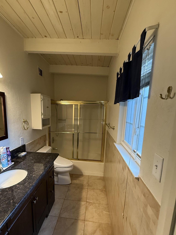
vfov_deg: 84.1
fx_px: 129
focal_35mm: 19
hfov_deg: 68.2
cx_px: 73
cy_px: 136
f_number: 2.2
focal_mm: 2.22
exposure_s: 1/60
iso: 320
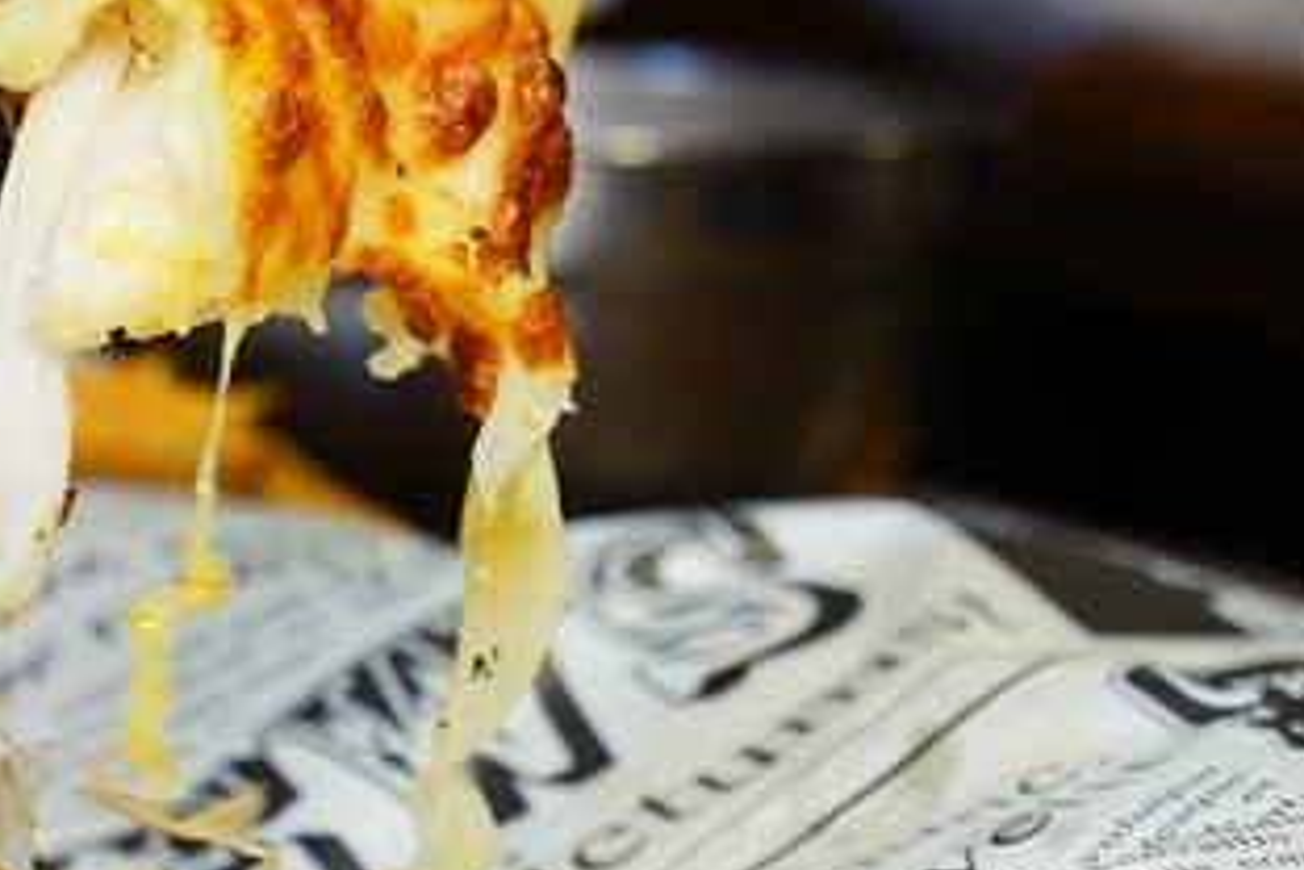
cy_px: 270
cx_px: 263
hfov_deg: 15.9
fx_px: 4636
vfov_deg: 10.7
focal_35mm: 128
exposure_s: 1/40
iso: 800
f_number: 5.6
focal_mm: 50
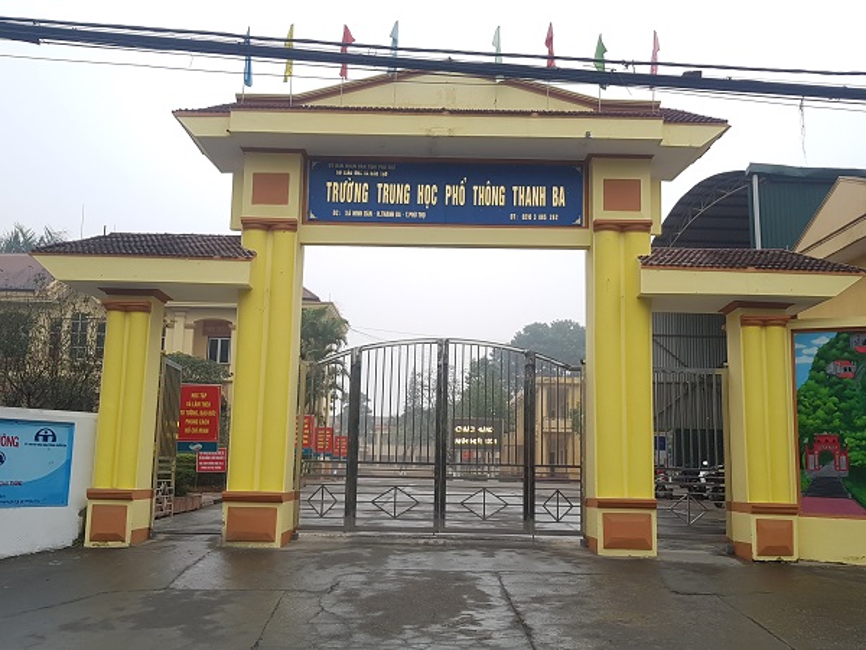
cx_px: 433
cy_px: 325
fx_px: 650
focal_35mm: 26
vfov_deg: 53.1
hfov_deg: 67.3
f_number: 1.7
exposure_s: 1/171
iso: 40
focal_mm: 4.2
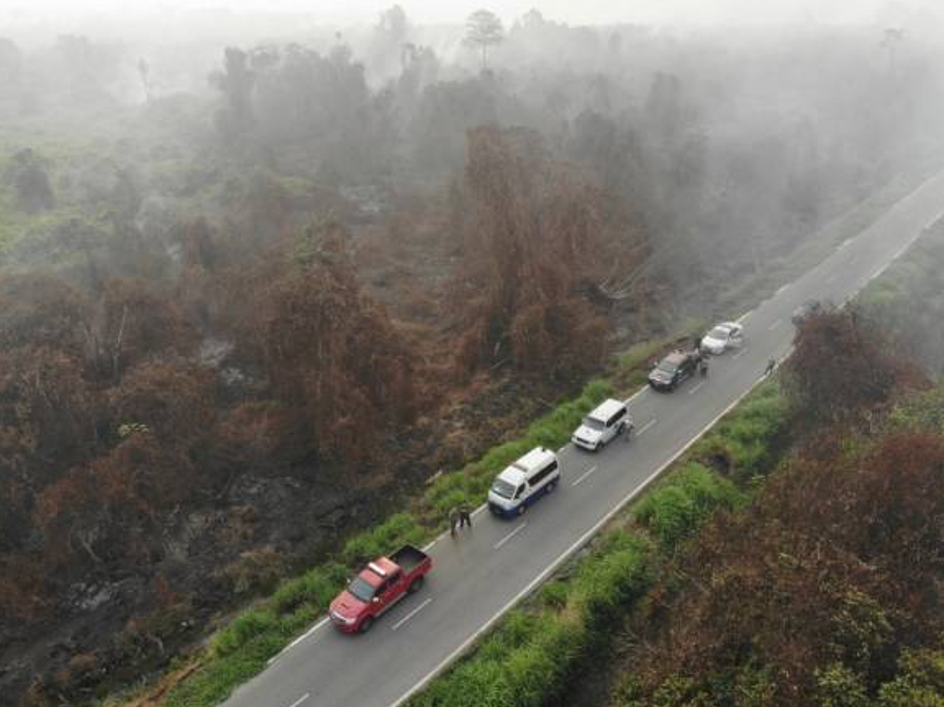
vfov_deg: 54.8
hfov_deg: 69.4
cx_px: 483
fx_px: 681
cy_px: 357
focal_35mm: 25
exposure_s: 1/464
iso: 100
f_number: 2.8
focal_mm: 4.5
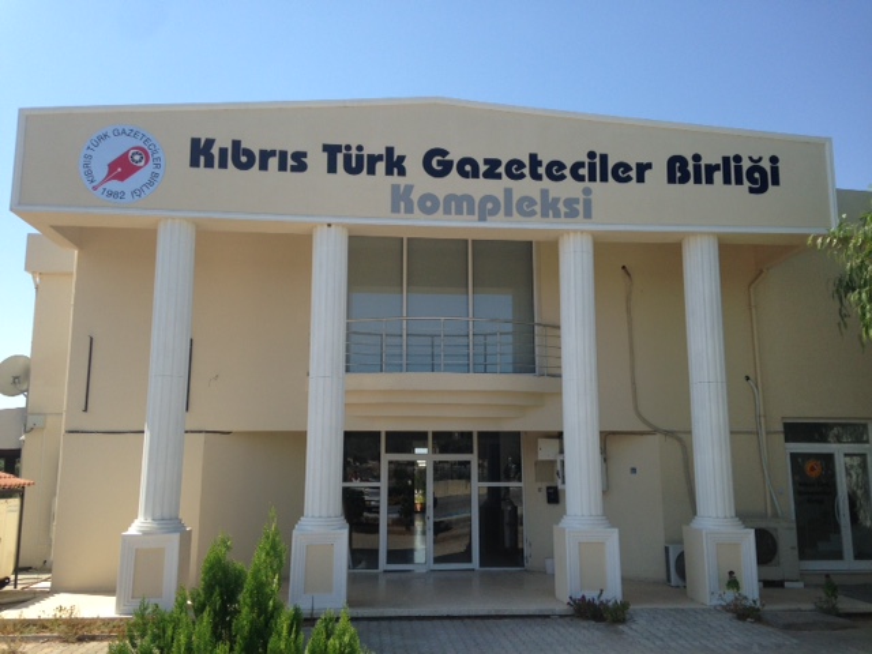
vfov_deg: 42.9
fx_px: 831
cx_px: 436
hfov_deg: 55.4
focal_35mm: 33
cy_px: 327
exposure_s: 1/1391
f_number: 2.4
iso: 50
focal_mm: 4.12
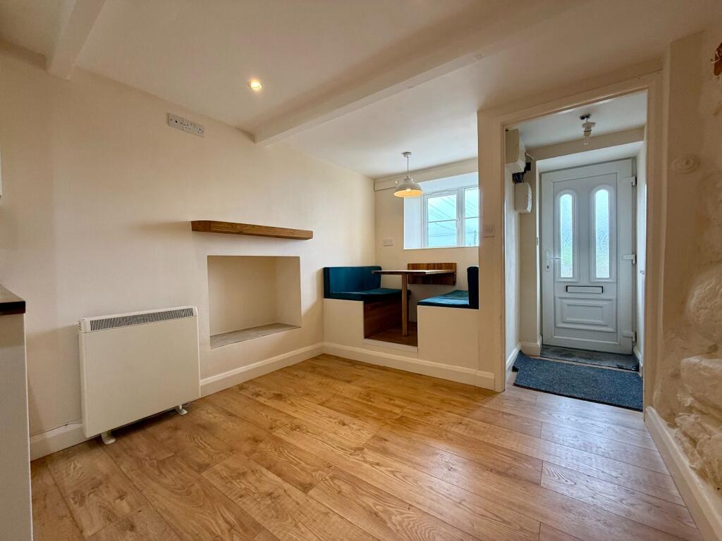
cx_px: 361
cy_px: 270
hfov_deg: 102.1
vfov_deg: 85.7
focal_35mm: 14
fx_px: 292
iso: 125
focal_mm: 2.22
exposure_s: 1/99
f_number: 2.2
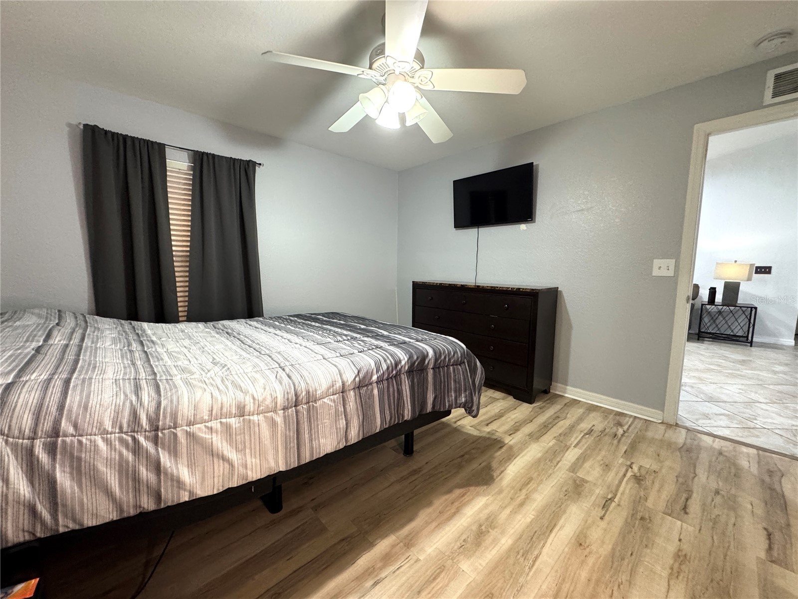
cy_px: 300
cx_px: 399
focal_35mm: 14
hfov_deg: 102.1
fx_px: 323
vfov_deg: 85.7
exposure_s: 1/60
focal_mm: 2.22
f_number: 2.2
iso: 500
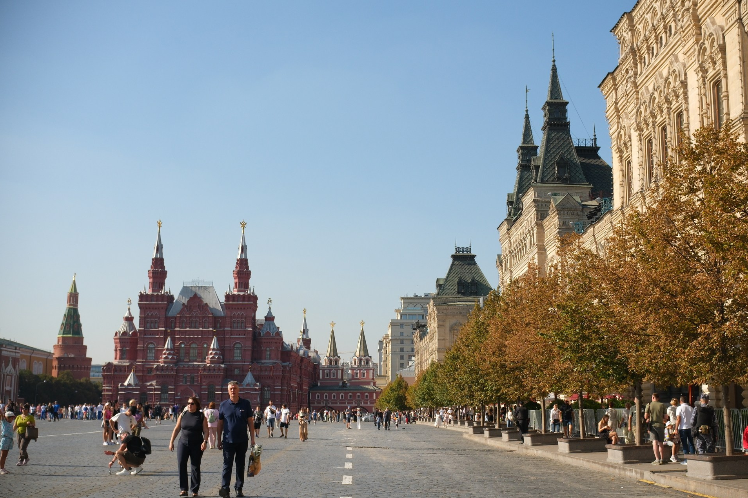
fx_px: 914
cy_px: 261
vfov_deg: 30.5
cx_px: 401
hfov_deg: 44.5
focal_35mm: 44
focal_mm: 27
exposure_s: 1/2700
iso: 640
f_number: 5.6
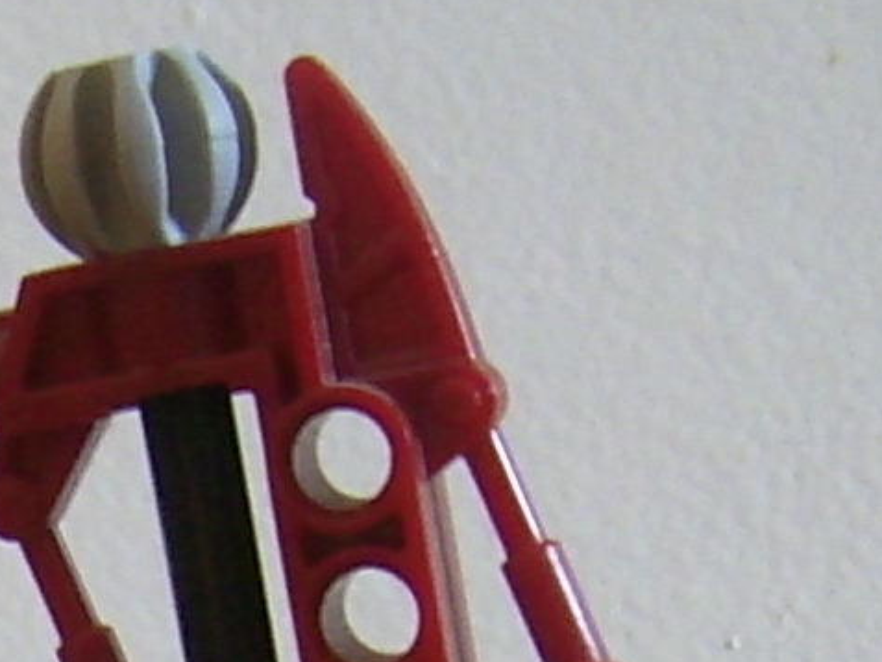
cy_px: 1409
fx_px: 5250
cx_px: -605
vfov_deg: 6.9
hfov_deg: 9.2
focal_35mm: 206
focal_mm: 5.99
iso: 50
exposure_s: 1/3
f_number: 2.8
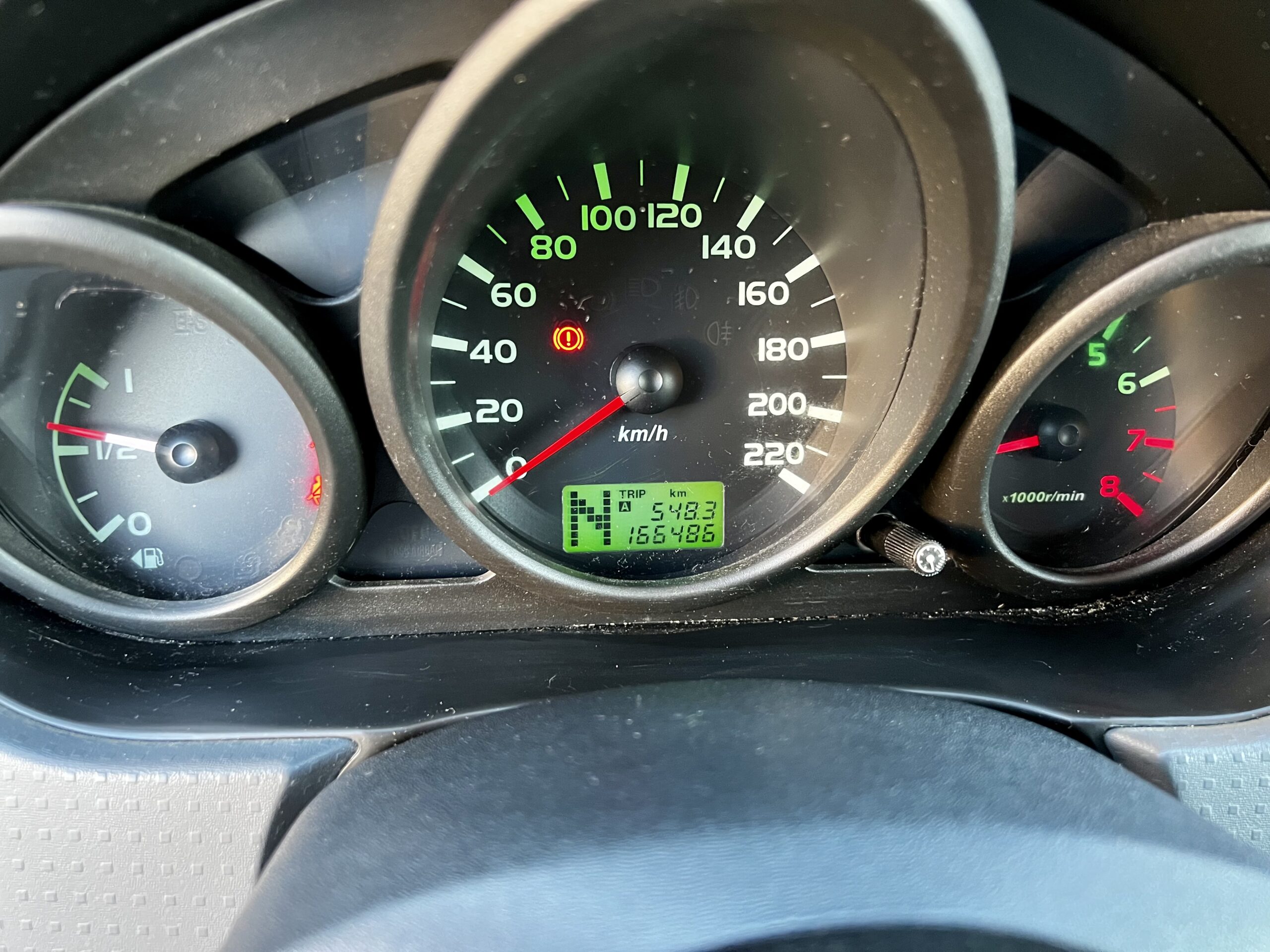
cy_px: 476
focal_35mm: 26
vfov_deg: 53.1
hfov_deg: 67.3
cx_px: 635
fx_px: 954
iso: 500
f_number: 1.5
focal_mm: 5.7
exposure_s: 1/60
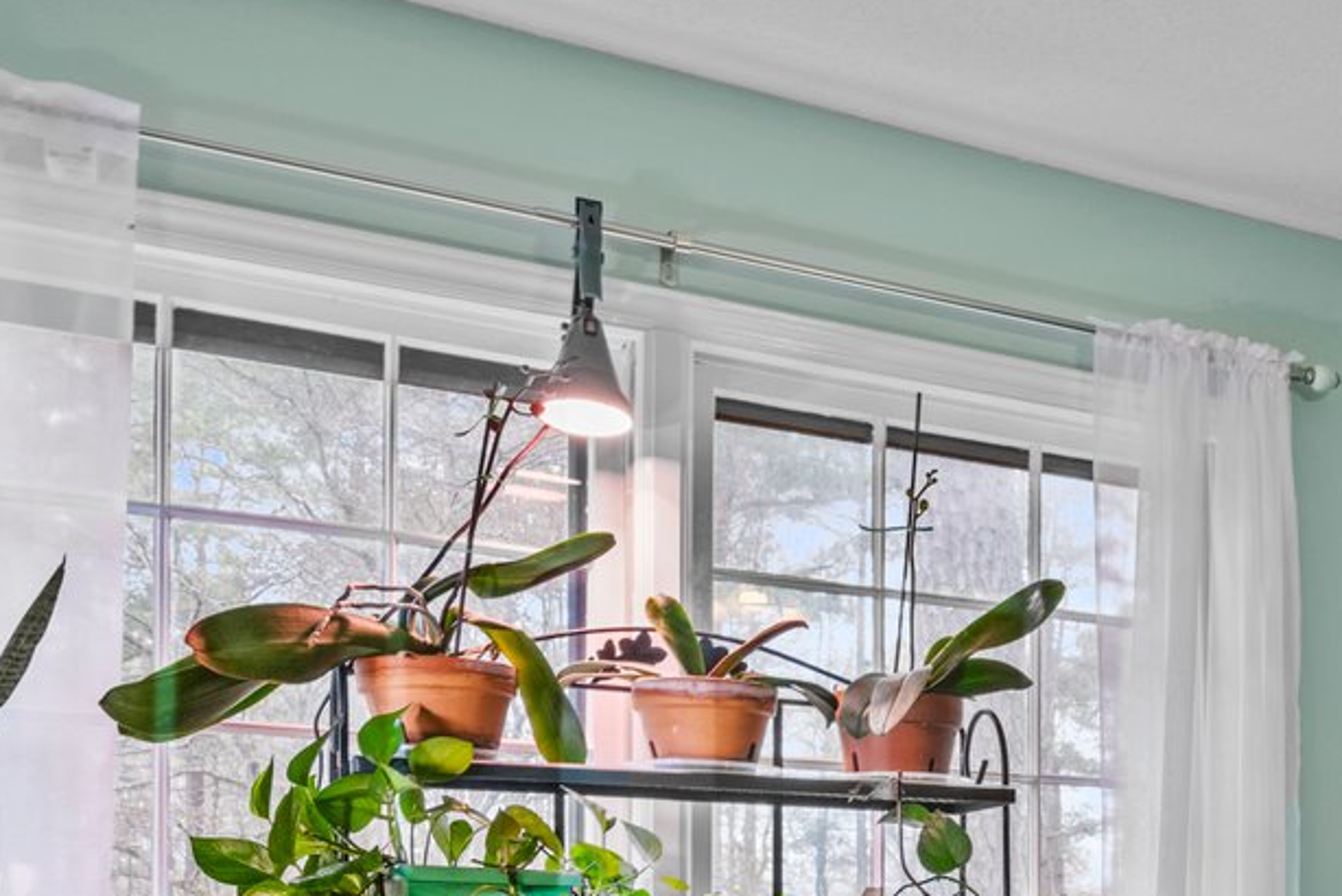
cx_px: 1565
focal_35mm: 50
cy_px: 1004
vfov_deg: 25.0
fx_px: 1865
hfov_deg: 33.2
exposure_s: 1/5
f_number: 7.1
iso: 400
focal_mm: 15
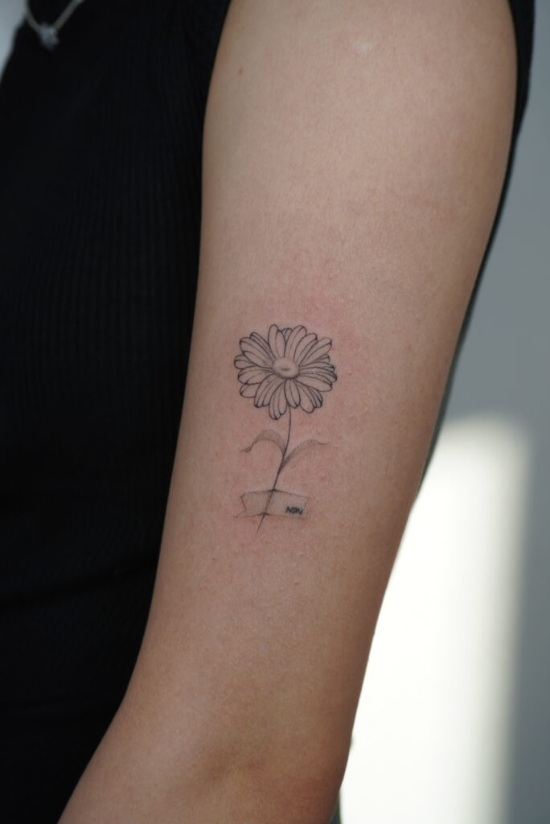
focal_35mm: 36
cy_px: 412
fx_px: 824
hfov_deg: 36.9
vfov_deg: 53.1
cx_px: 275
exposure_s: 1/80
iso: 125
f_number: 5.6
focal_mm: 24
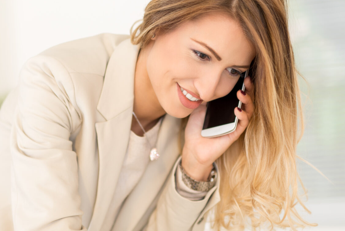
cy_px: 200
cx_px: 115
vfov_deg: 12.0
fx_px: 1093
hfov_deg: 17.9
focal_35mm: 114
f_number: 1.4
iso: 320
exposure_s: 1/80
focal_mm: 50
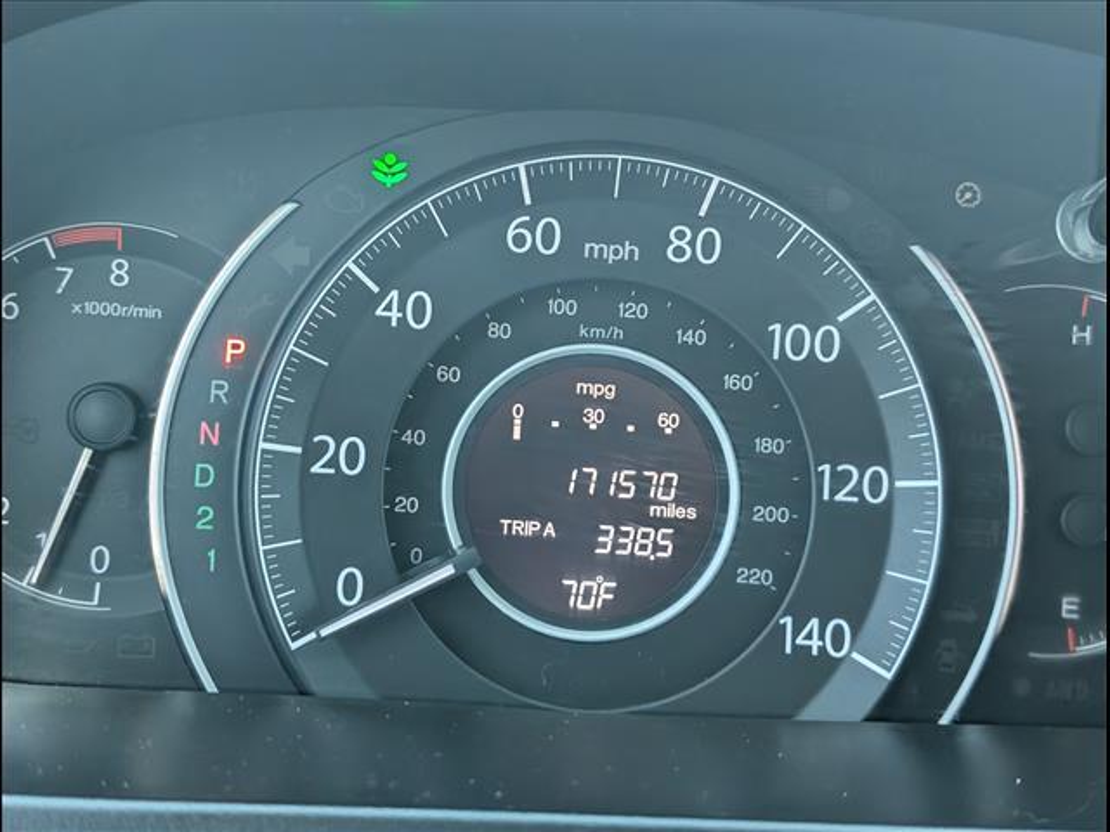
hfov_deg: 38.9
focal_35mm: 49
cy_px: 416
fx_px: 1571
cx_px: 555
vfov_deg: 29.7
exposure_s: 1/323
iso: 705
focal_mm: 6.9
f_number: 1.68
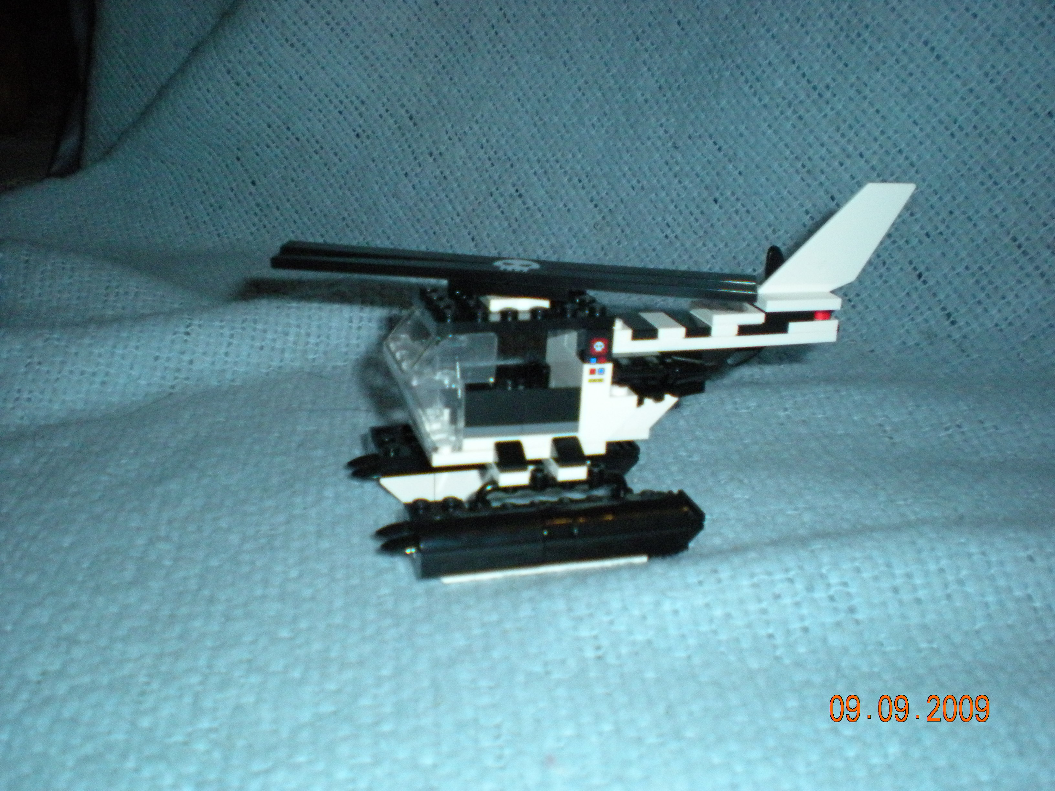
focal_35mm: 38
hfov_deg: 49.0
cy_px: 396
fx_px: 1158
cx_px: 528
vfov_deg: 37.7
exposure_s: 1/60
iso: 400
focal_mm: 6.3
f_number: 3.1
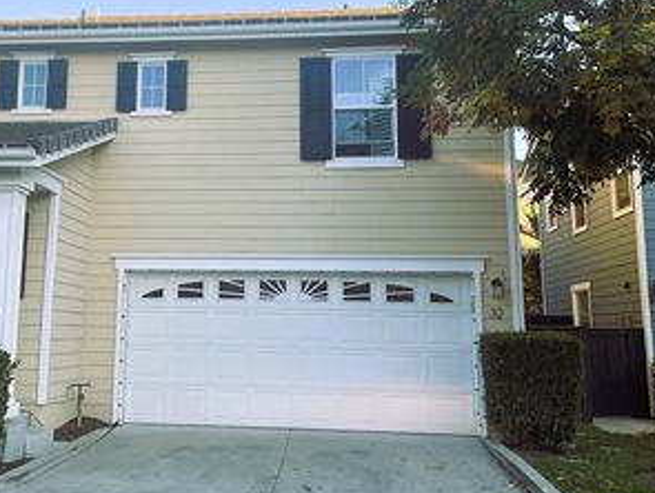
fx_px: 834
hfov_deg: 42.4
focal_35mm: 44
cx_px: 226
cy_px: 188
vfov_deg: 32.8
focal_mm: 4.2
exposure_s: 1/443
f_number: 1.6
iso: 32
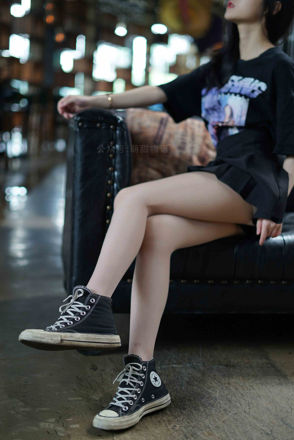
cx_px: 147
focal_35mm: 50
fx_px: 612
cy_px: 220
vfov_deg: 39.6
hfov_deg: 27.0
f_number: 1.8
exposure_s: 1/125
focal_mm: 50
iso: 200
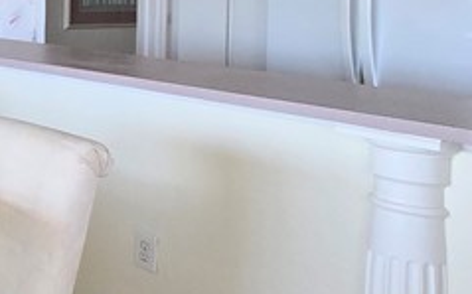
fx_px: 758
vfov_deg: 20.9
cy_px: -32
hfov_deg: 20.0
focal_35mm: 59
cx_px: -444
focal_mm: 2.2
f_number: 2.2
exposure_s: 1/359
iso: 160
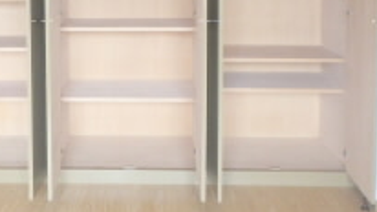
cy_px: -14
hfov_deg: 40.9
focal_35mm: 50
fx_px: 500
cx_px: 135
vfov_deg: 22.8
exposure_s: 1/50
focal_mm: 3.7
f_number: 3.5
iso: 800
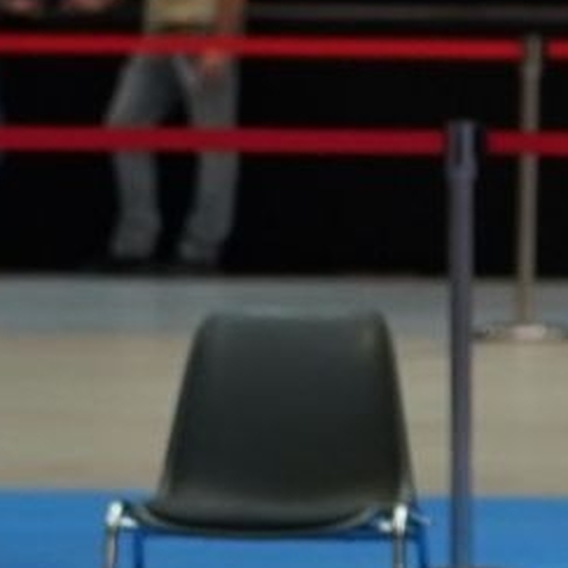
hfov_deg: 2.6
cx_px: 1935
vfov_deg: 2.7
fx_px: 12252
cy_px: 133
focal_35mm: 660
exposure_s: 1/500
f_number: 2.8
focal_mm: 70
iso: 800
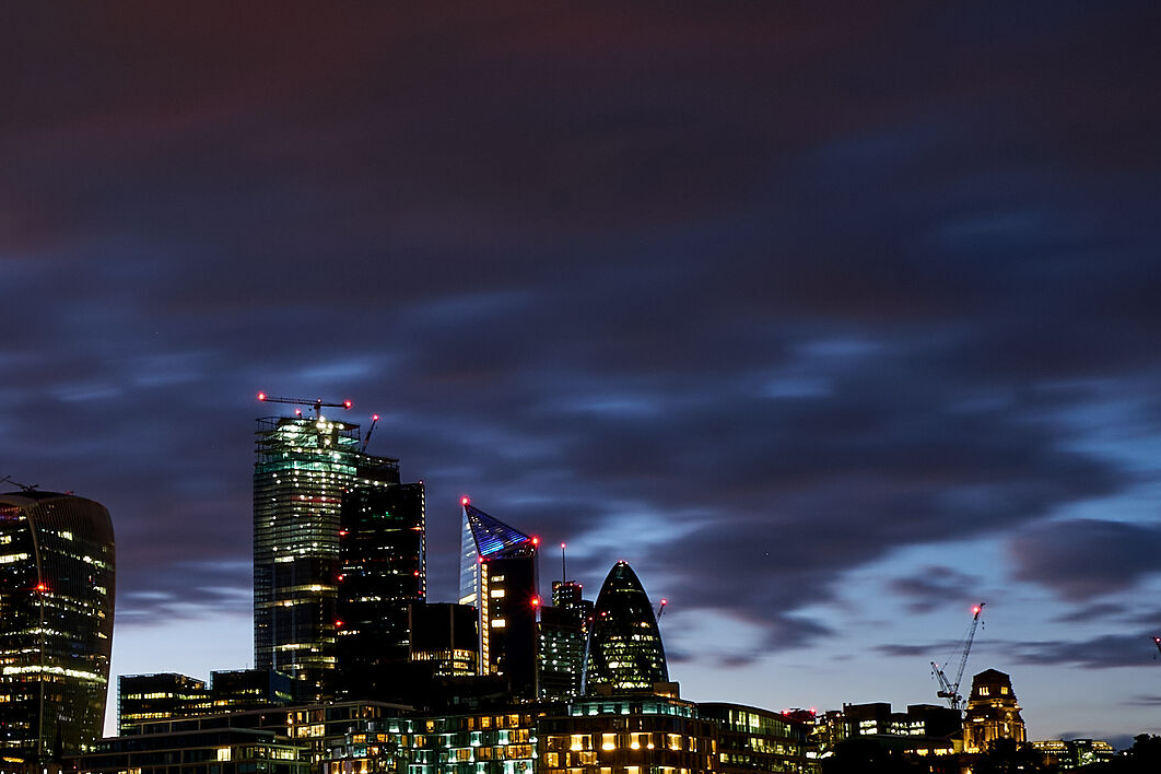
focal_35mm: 52
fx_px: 1677
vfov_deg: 25.2
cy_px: 700
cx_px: 368
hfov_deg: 37.7
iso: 200
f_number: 20
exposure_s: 20
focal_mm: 15
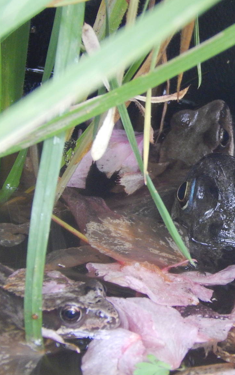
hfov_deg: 2.6
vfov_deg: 4.1
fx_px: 5266
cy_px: 182
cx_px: 231
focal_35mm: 514
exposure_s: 1/30
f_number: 5.7
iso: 500
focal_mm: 62.2
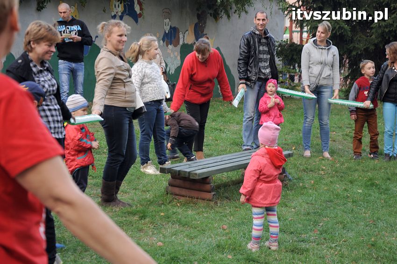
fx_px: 859
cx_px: 198
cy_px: 132
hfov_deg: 26.0
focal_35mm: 78
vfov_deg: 17.5
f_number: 5
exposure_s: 1/60
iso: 320
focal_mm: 52
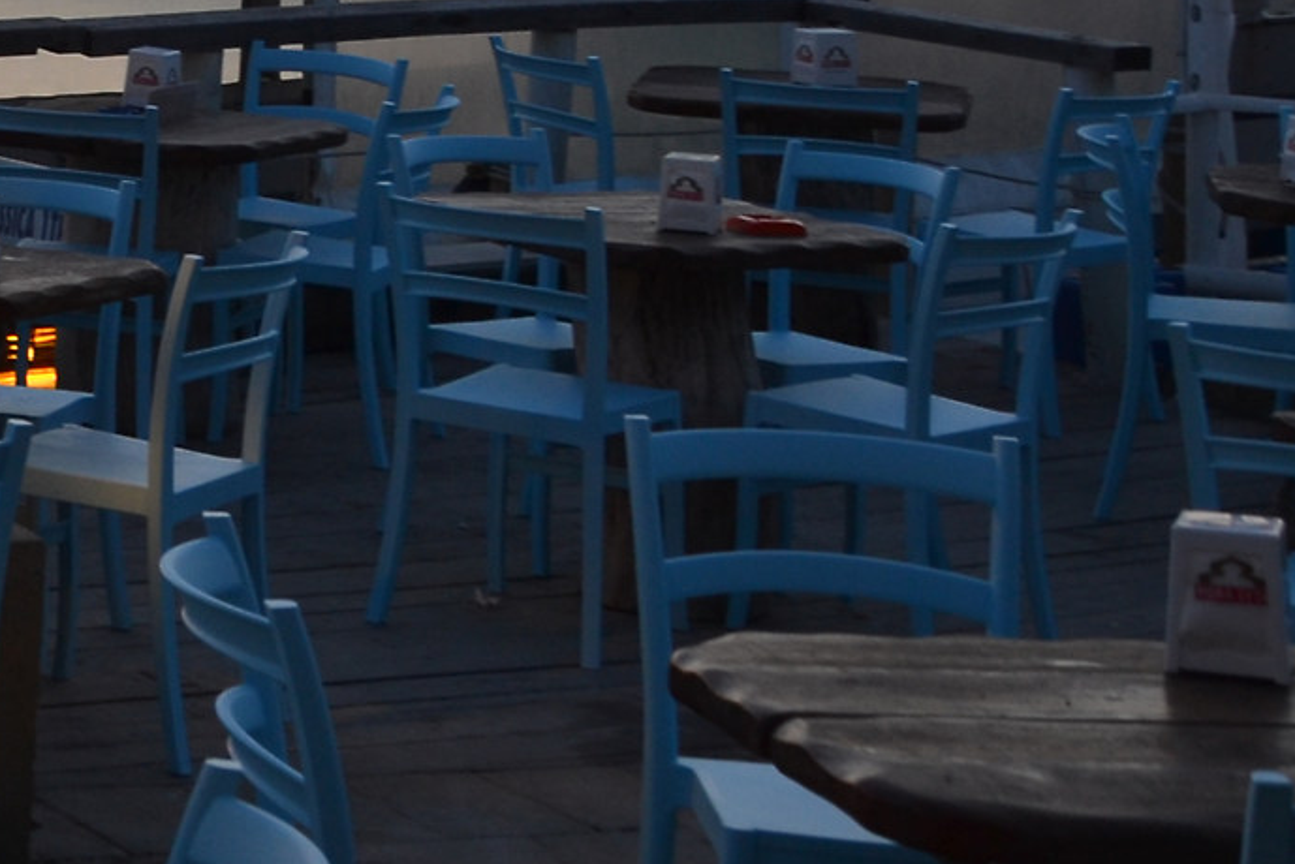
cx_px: -836
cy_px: -394
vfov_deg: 13.8
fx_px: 3383
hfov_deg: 18.3
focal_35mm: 94
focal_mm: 18
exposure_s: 1/13
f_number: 8
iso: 200
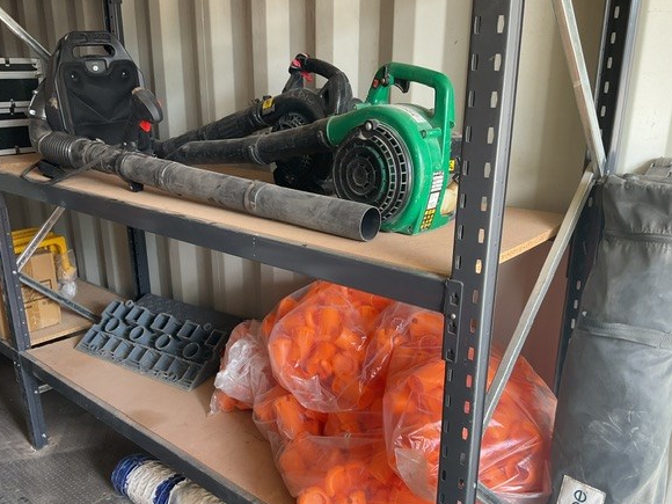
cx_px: 317
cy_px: 275
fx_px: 621
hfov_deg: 56.8
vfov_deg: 44.1
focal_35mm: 32
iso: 64
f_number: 1.8
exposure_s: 1/120
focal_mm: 3
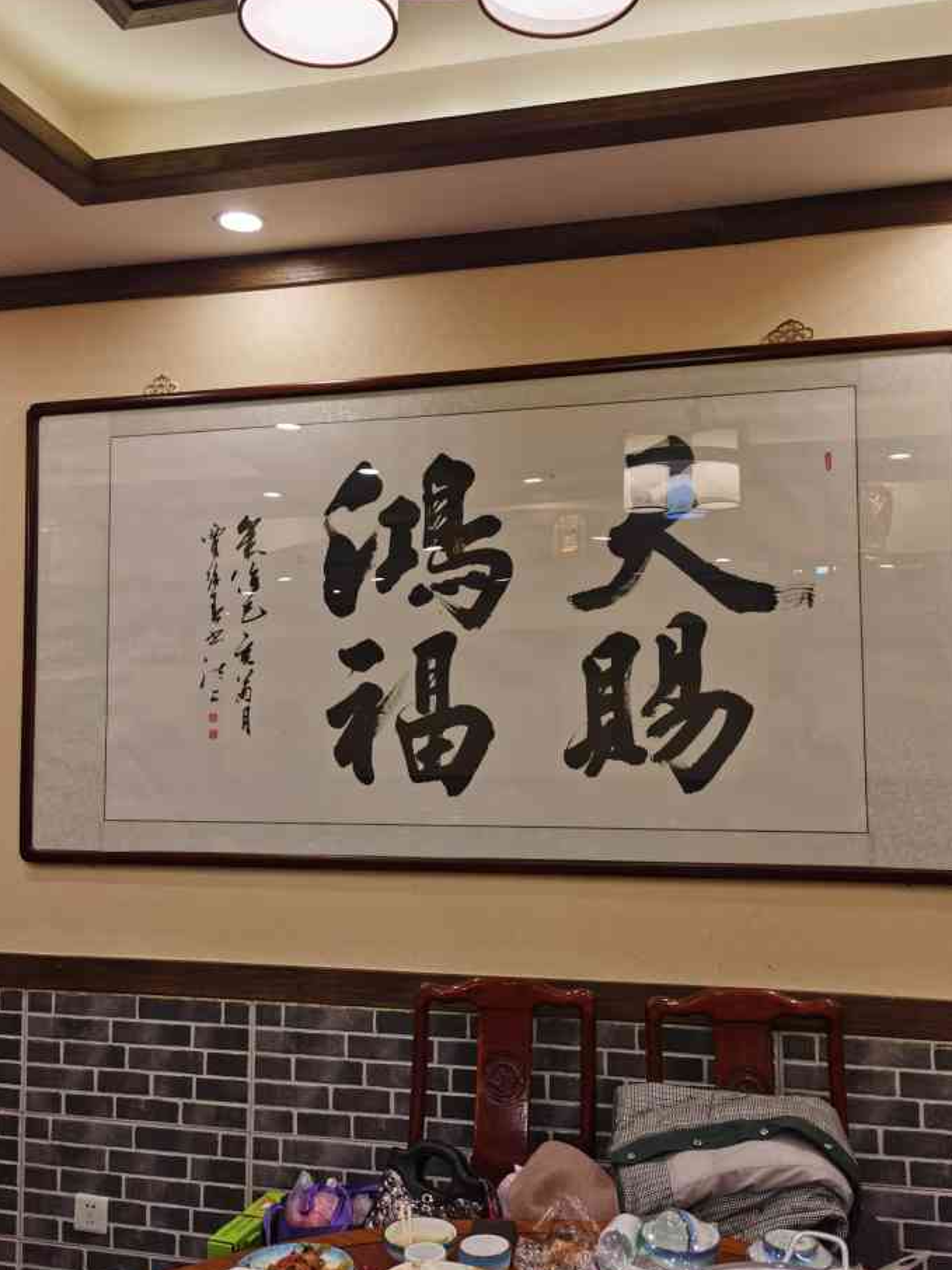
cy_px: 641
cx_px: 485
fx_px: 1210
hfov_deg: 43.0
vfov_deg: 55.3
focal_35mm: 33
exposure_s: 1/100
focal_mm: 5.56
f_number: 1.6
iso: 50
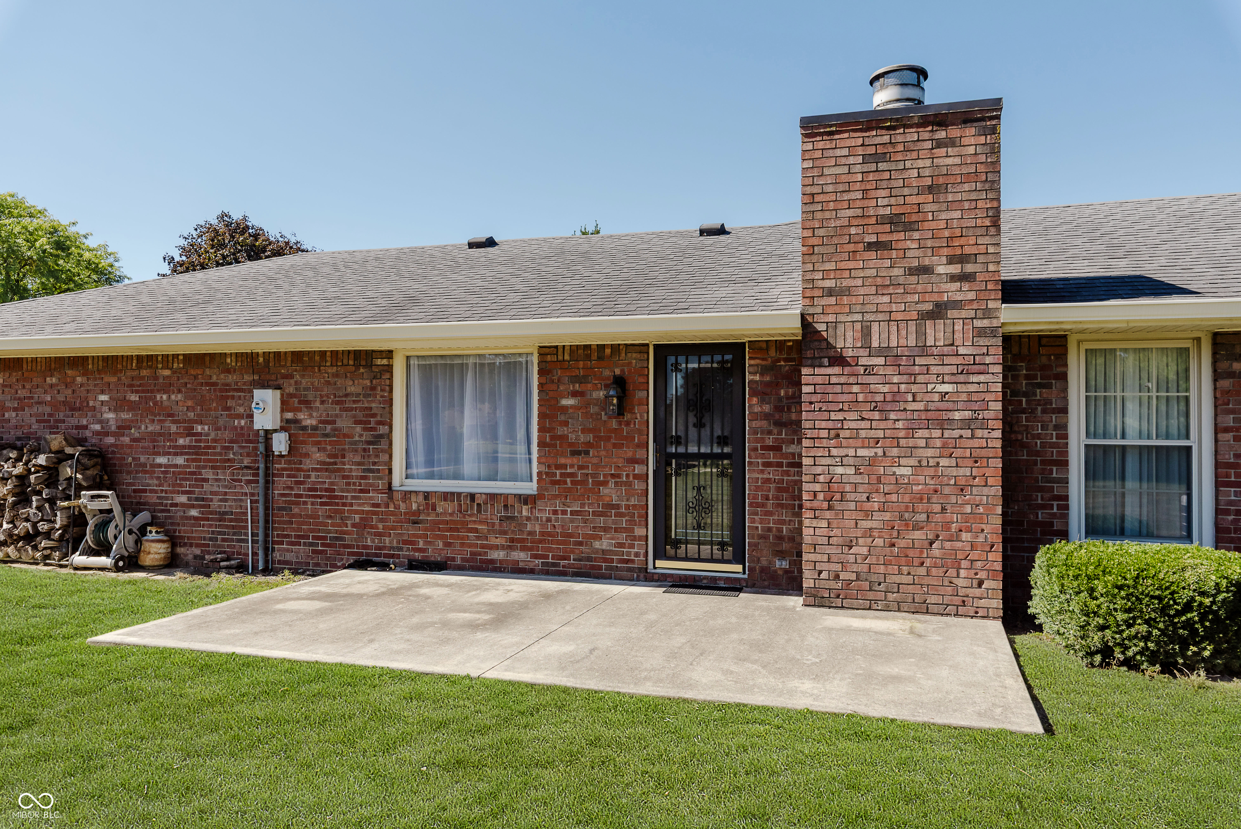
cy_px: 414
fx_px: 828
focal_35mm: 24
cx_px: 620
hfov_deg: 73.7
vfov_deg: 53.2
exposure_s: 1/2500
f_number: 5.6
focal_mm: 24
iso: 320
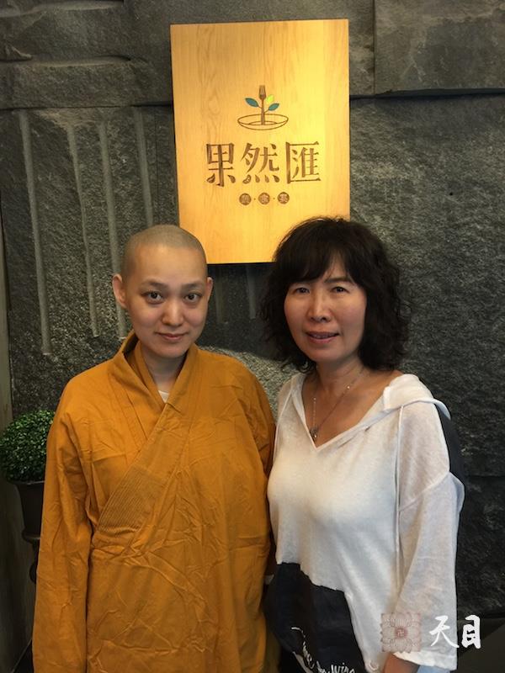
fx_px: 564
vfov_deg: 61.7
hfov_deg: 48.2
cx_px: 252
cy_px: 336
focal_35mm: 29
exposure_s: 1/15
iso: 100
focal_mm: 4.15
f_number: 2.2
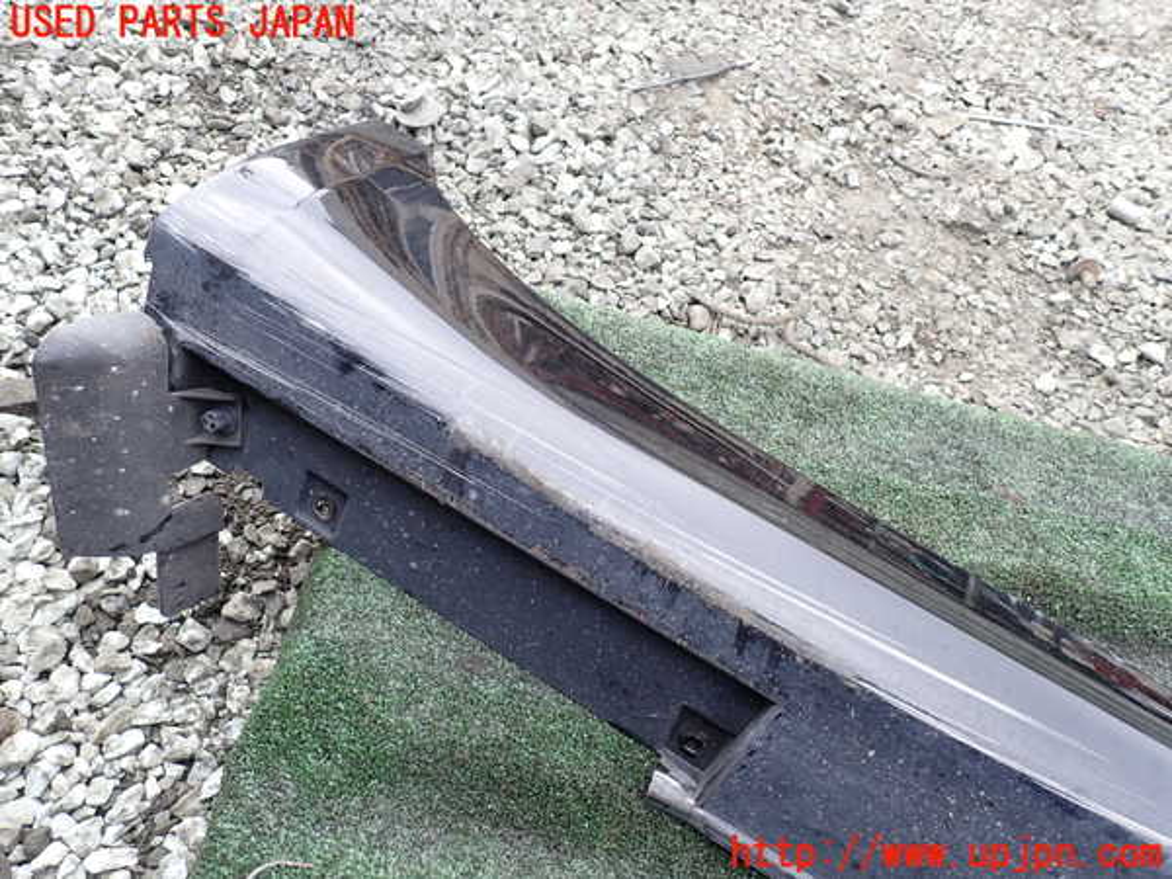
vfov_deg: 54.9
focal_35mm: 25
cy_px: 440
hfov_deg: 69.4
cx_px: 586
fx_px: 846
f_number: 2.8
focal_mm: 4.5
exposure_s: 1/100
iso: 100
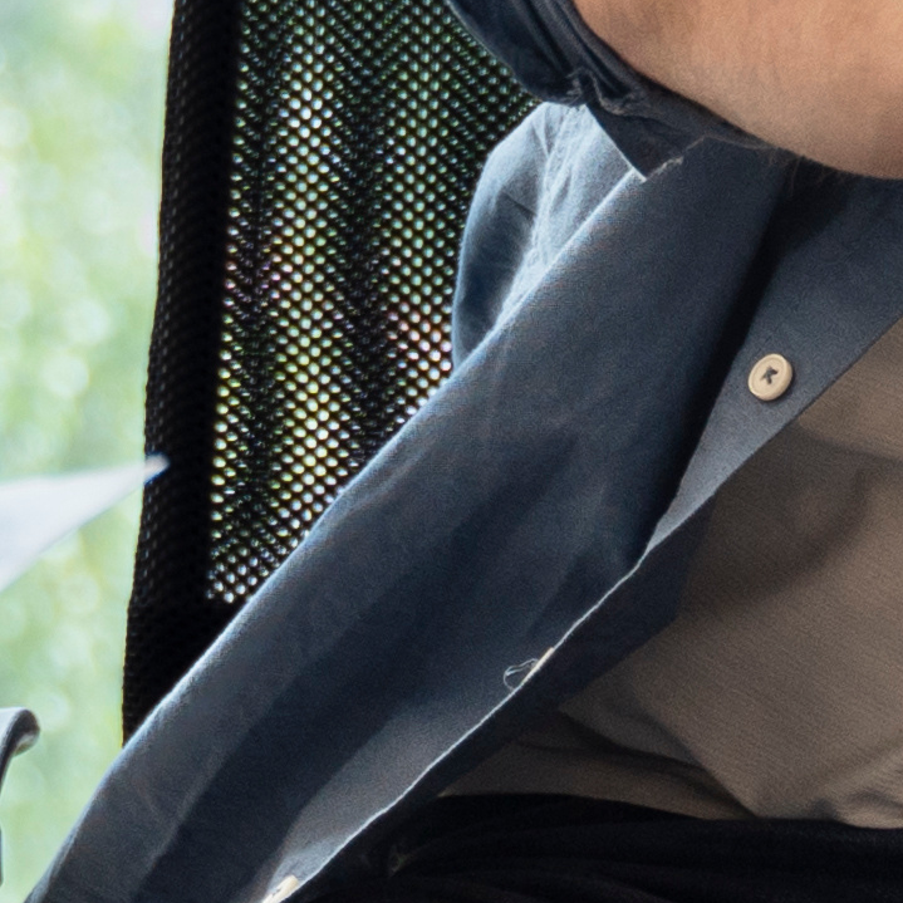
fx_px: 8559
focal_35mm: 290
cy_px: 23
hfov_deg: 6.0
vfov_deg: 6.0
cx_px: 1276
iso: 250
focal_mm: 35
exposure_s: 1/200
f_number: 2.8
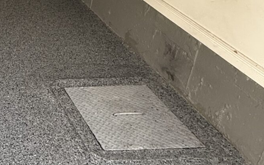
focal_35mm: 57
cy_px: -20
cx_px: -99
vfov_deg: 21.5
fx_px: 410
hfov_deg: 27.9
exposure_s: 1/99
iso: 125
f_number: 2.2
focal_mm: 2.22
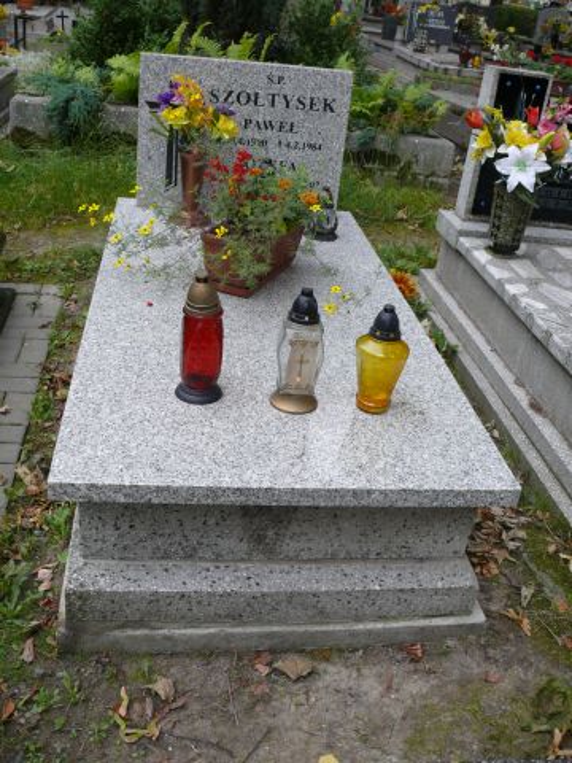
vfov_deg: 52.6
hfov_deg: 40.7
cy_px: 382
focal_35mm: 35
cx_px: 286
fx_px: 771
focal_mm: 7.4
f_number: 2.8
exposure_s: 1/100
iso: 100
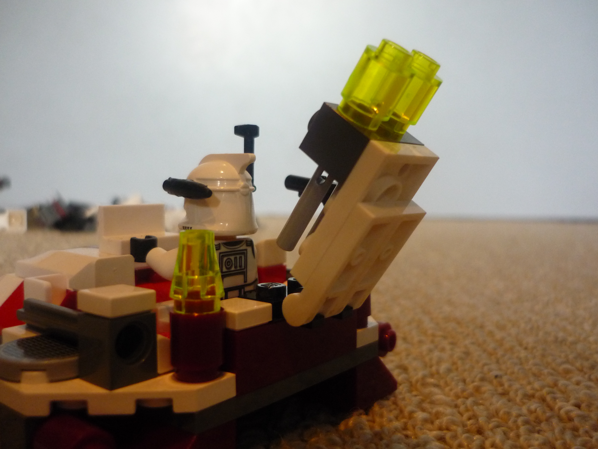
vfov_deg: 42.9
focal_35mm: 33
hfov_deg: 55.4
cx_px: 299
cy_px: 224
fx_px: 570
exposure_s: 1/30
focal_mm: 5.5
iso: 320
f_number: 2.8
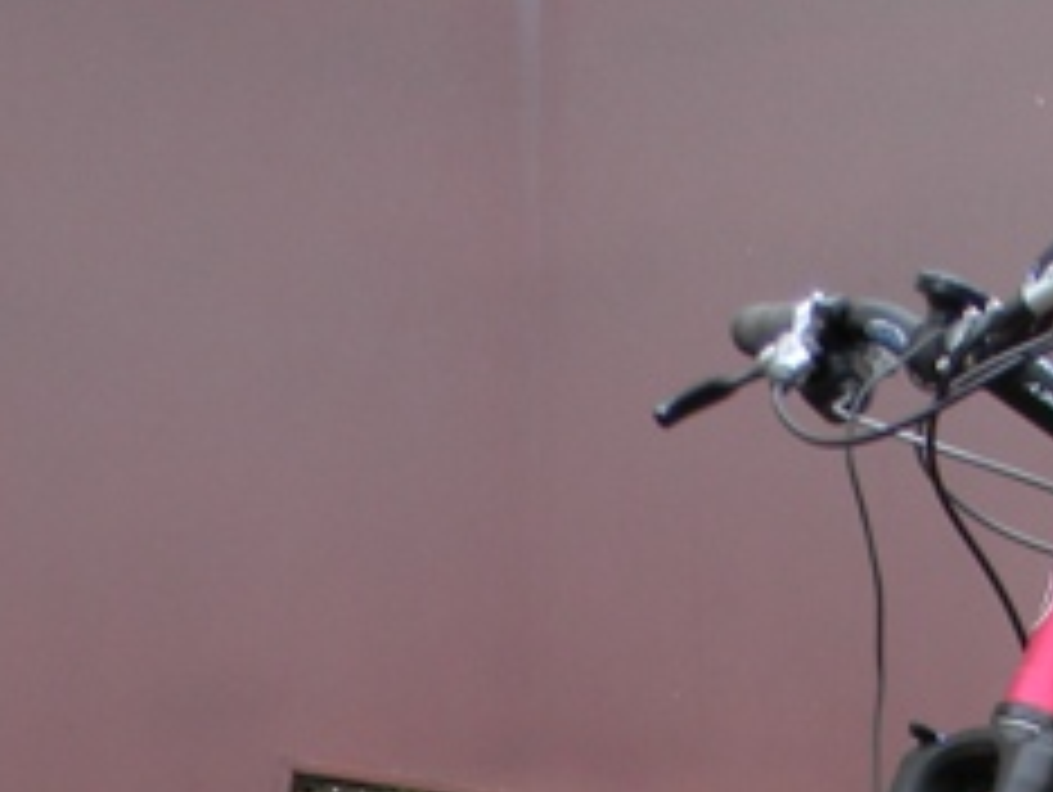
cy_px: 1215
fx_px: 3745
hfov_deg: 15.0
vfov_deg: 11.5
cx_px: 1508
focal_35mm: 123
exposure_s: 1/45.5
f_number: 3.7
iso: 80
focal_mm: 6.4
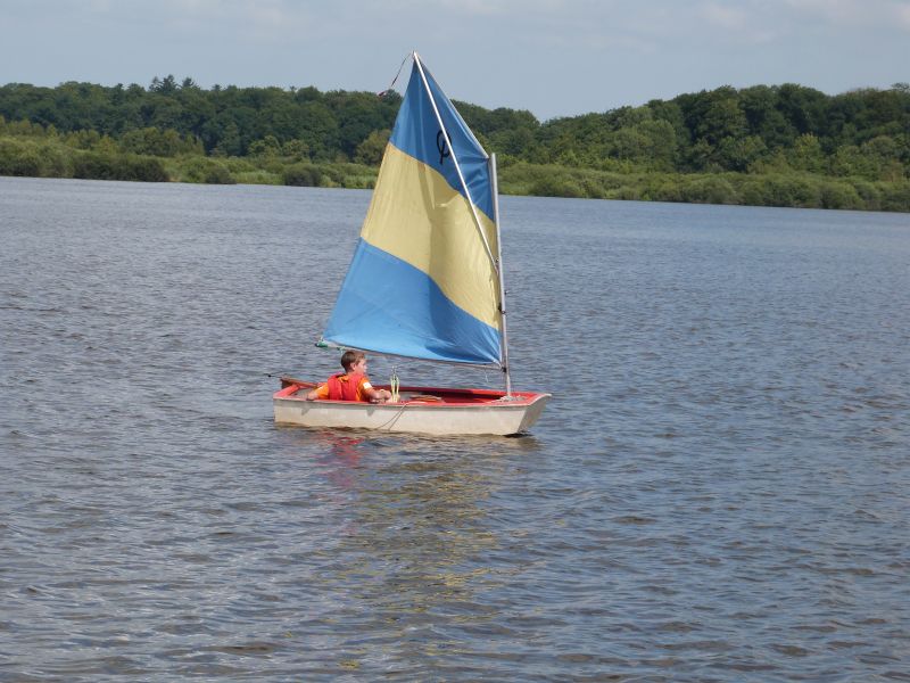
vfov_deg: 10.8
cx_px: 455
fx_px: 3602
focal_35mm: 137
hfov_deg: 14.4
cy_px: 342
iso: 100
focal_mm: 24.6
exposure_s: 1/500
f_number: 5.6
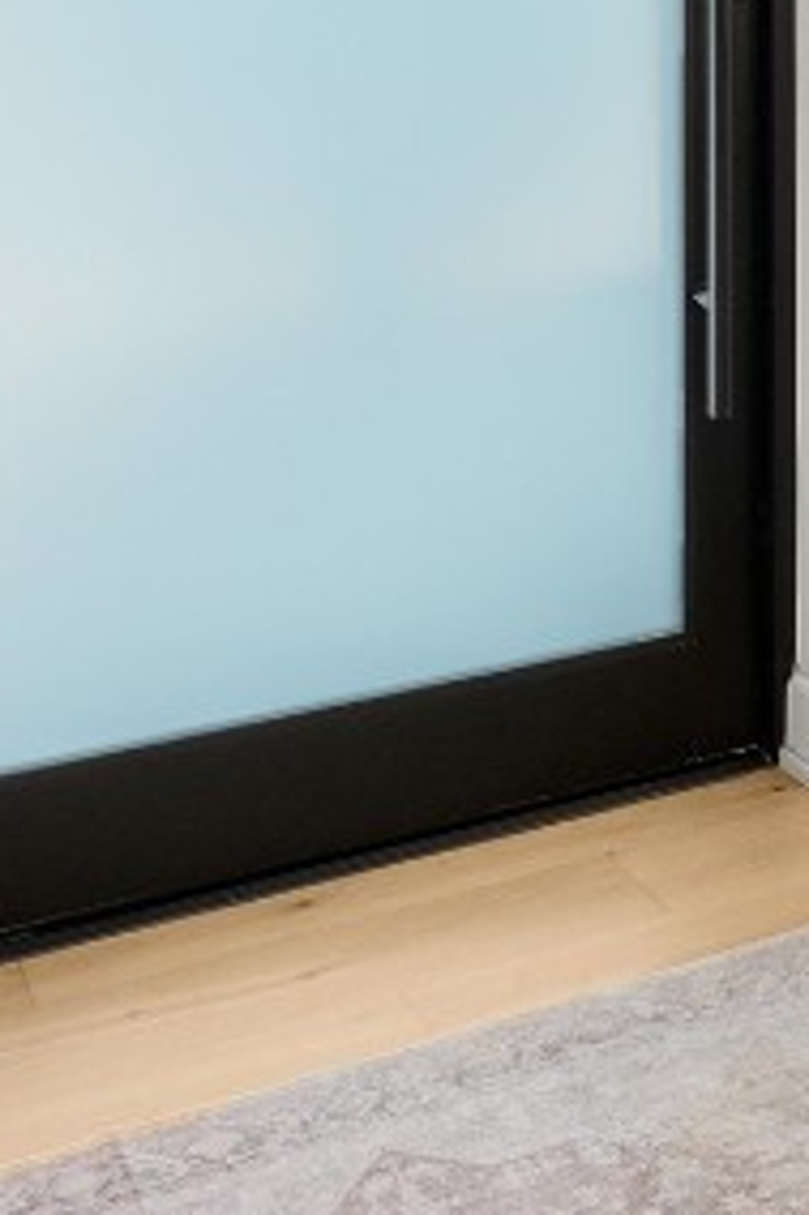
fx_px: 2194
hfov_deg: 20.5
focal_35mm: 65
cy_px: -90
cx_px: 706
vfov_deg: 28.4
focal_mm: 10.4
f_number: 8
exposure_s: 1/6
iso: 400
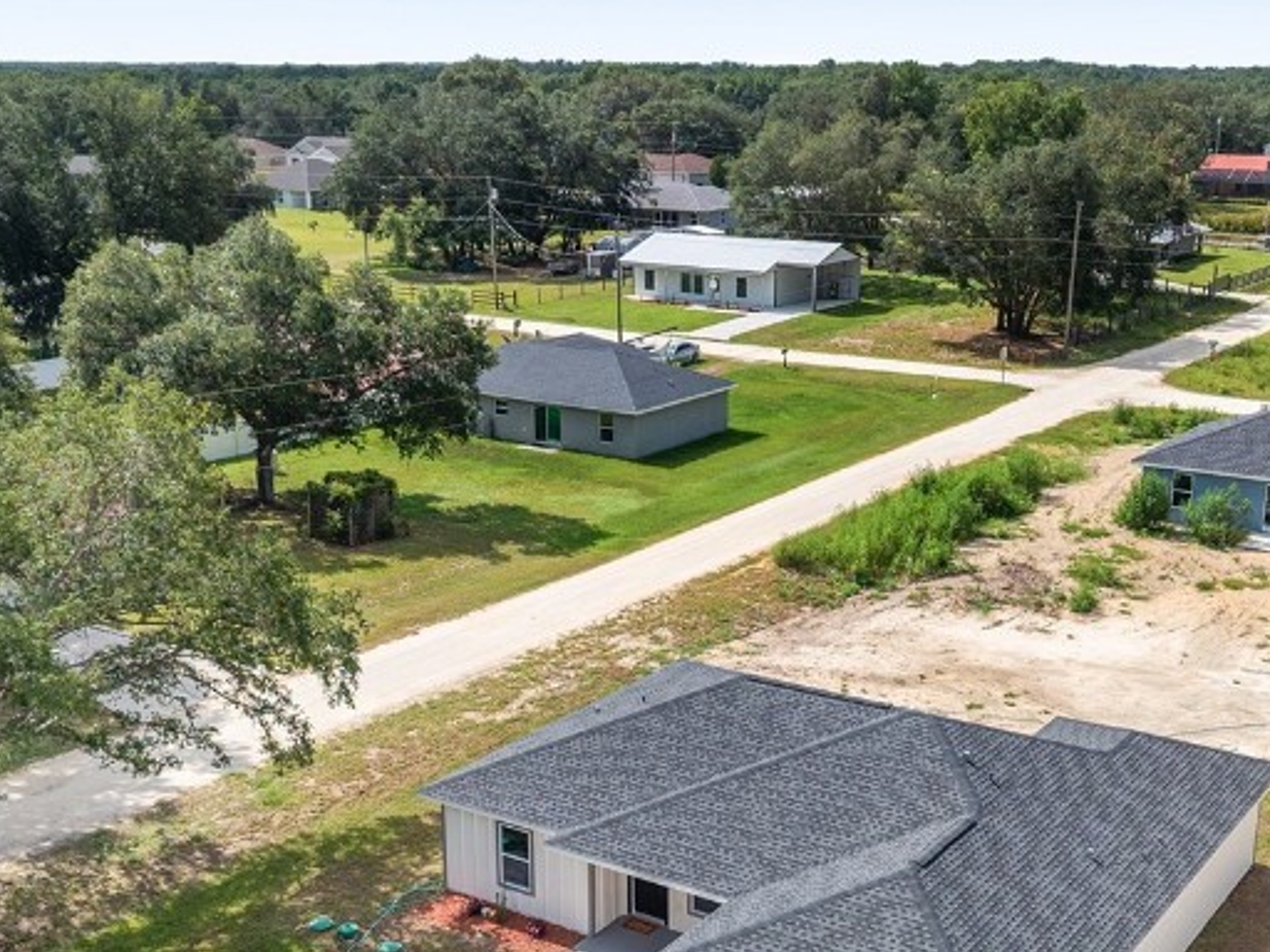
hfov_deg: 39.6
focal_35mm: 48
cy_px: 637
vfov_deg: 30.0
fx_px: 1761
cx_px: 704
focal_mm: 8.67
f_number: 1.8
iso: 200
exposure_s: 1/5000
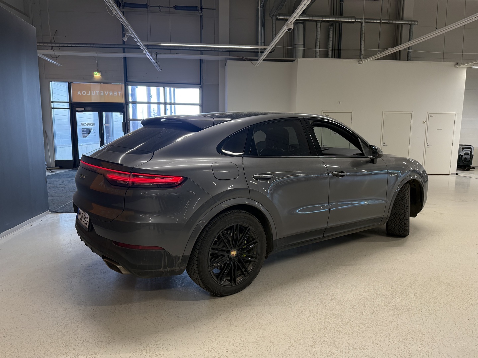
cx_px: 239
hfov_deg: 71.6
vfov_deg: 56.8
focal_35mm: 24
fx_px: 331
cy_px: 179
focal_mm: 6.76
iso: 200
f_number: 1.78
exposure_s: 1/164
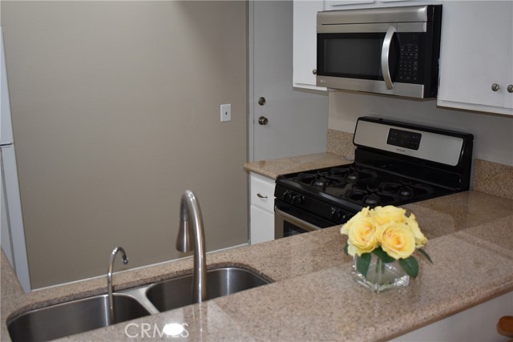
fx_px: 556
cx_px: 256
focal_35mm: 39
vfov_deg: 34.2
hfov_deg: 49.5
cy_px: 171
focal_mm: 26
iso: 720
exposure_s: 1/200
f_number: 4
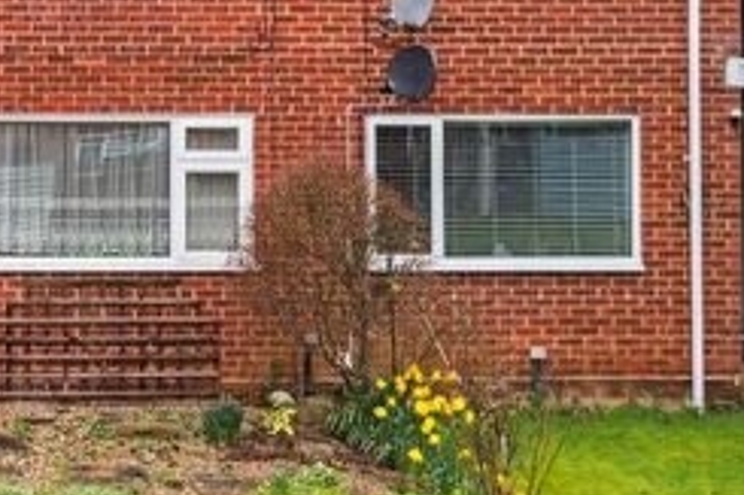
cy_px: 50
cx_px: -121
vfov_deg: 16.2
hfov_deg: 22.7
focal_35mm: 83
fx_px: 1714
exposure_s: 1/80
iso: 320
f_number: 6.3
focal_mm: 29
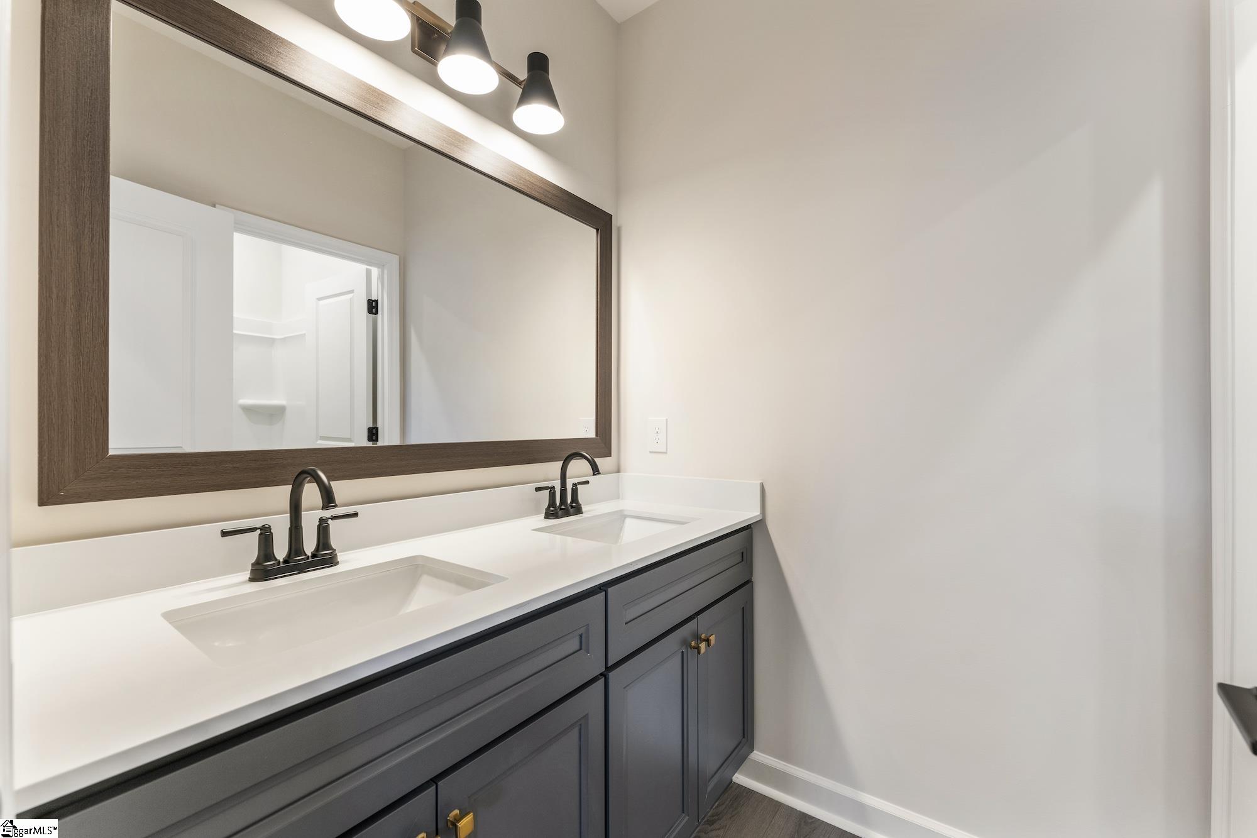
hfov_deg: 101.9
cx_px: 628
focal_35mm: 15
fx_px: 510
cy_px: 419
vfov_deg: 78.8
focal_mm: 14.6
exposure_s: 1/5
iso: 400
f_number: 6.3
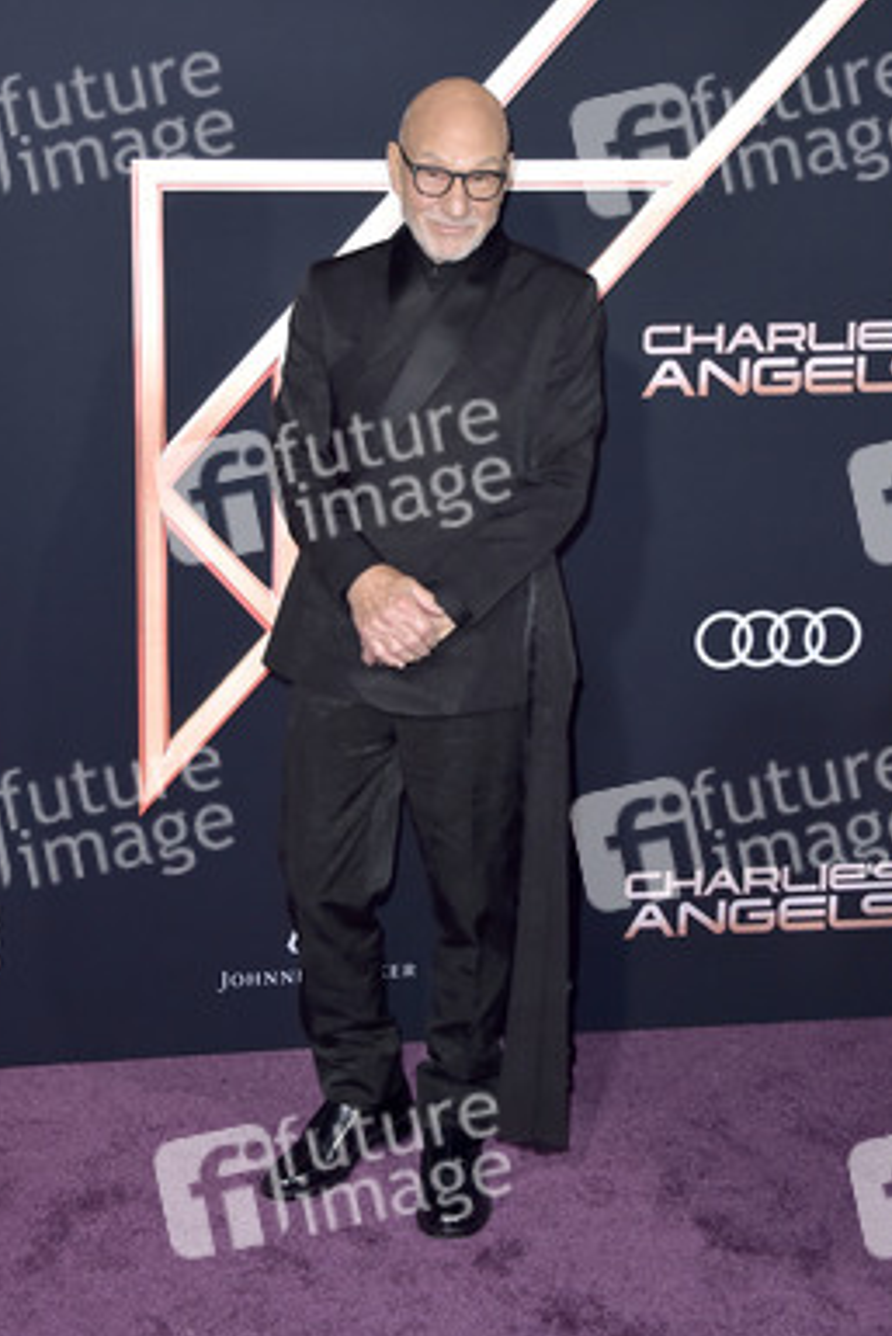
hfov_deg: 25.1
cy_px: 656
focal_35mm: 54
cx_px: 436
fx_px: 2005
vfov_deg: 36.9
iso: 500
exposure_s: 1/250
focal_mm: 52
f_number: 7.1
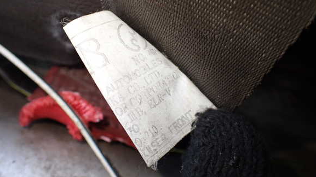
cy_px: 69
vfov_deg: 34.5
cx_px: 154
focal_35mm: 34
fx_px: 285
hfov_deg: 58.0
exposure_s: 1/125
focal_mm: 5.4
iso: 250
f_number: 2.3
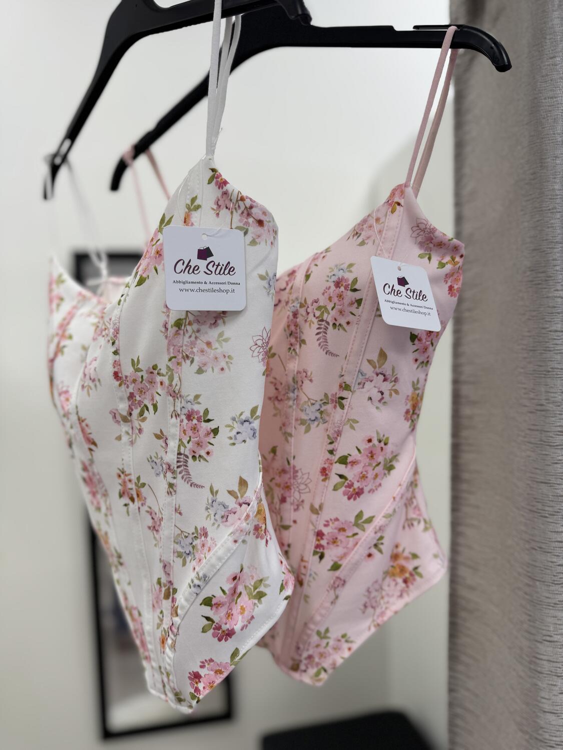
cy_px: 375
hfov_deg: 56.8
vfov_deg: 71.6
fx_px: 520
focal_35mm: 24
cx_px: 282
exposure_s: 1/100
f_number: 1.78
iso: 50
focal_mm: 6.76
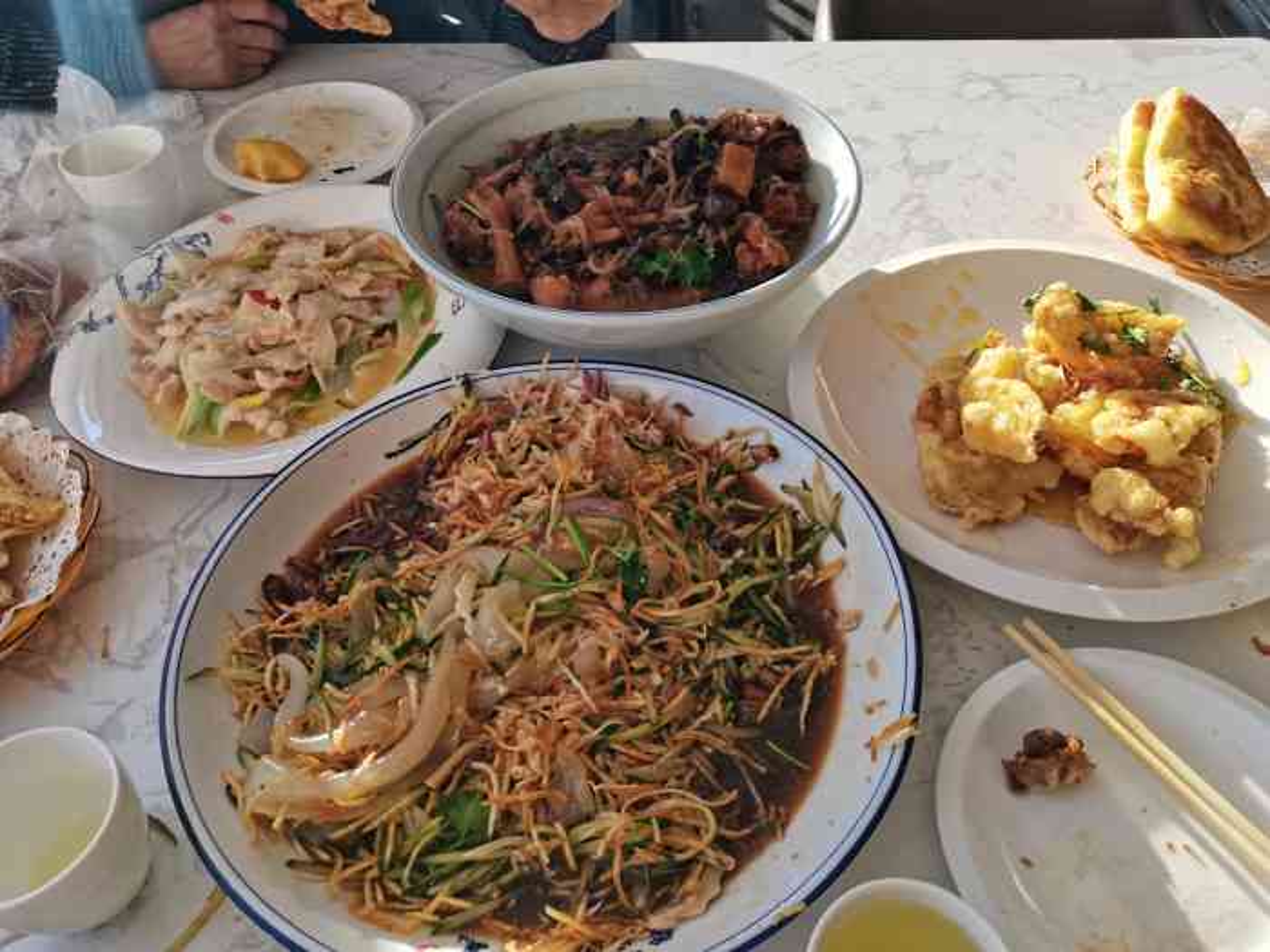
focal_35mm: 26
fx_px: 954
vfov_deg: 53.1
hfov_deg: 67.3
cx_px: 635
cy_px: 476
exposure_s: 1/256
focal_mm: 5.58
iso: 50
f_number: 1.8
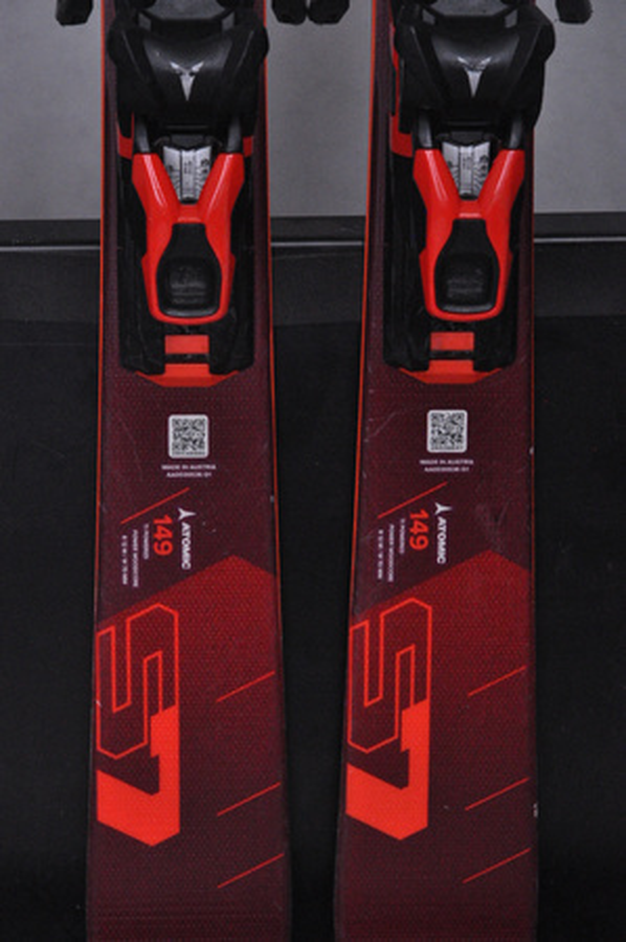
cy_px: 471
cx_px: 313
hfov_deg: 9.3
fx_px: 3843
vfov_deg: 14.0
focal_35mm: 147
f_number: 9.5
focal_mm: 98
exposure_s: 1/125
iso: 3200
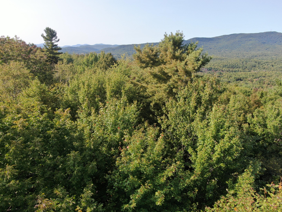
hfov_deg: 69.4
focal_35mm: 25
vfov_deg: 54.9
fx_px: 204
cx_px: 141
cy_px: 106
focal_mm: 4.39
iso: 110
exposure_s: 1/800
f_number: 2.8
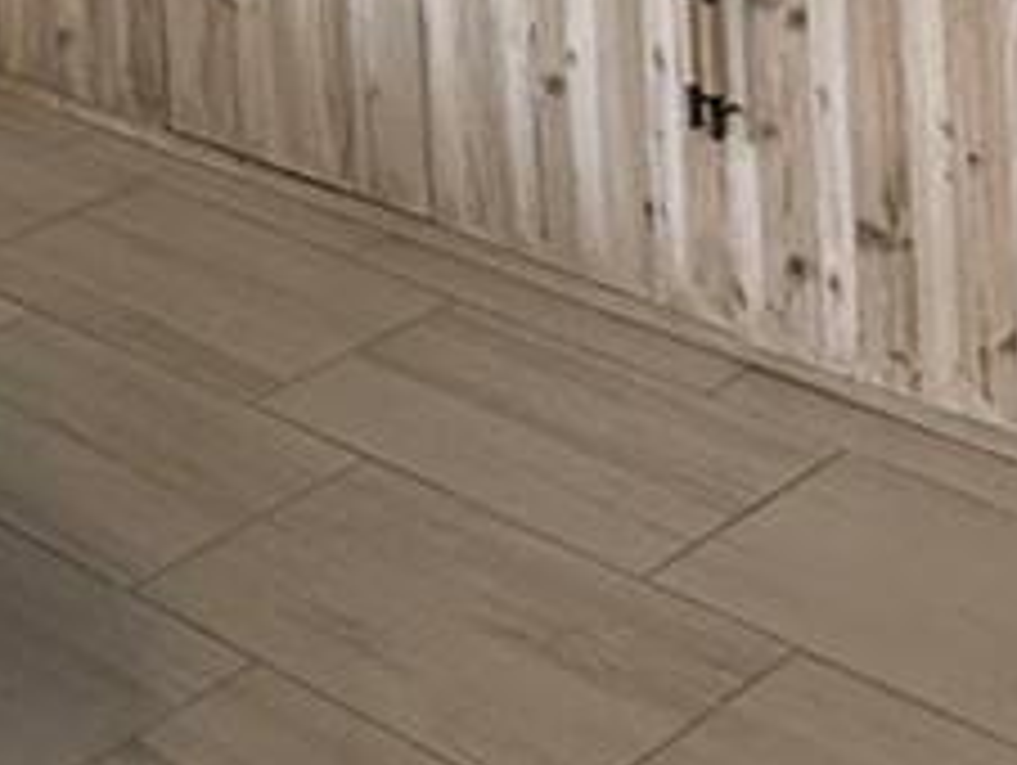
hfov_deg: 19.4
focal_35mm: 99
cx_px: 922
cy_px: -950
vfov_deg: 12.4
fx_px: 2912
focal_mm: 2.22
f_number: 2.2
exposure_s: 1/60
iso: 200
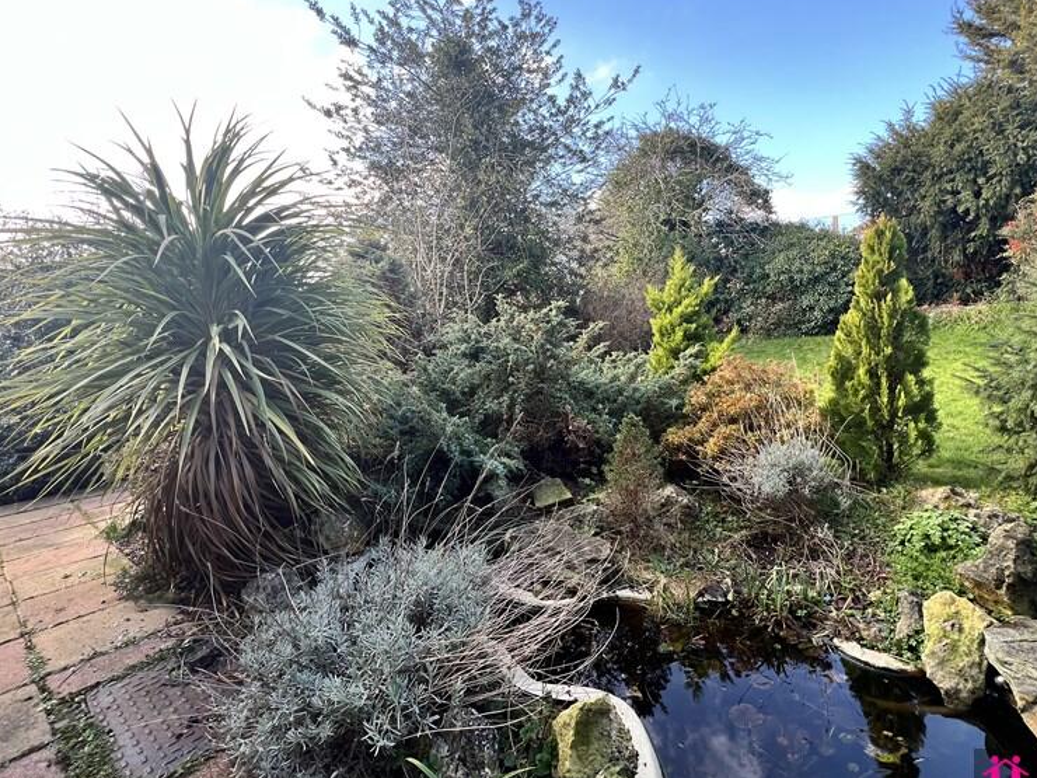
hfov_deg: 94.3
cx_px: 560
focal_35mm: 16
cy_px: 354
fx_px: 479
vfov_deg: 77.9
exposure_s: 1/99
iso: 40
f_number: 1.8
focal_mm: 1.57
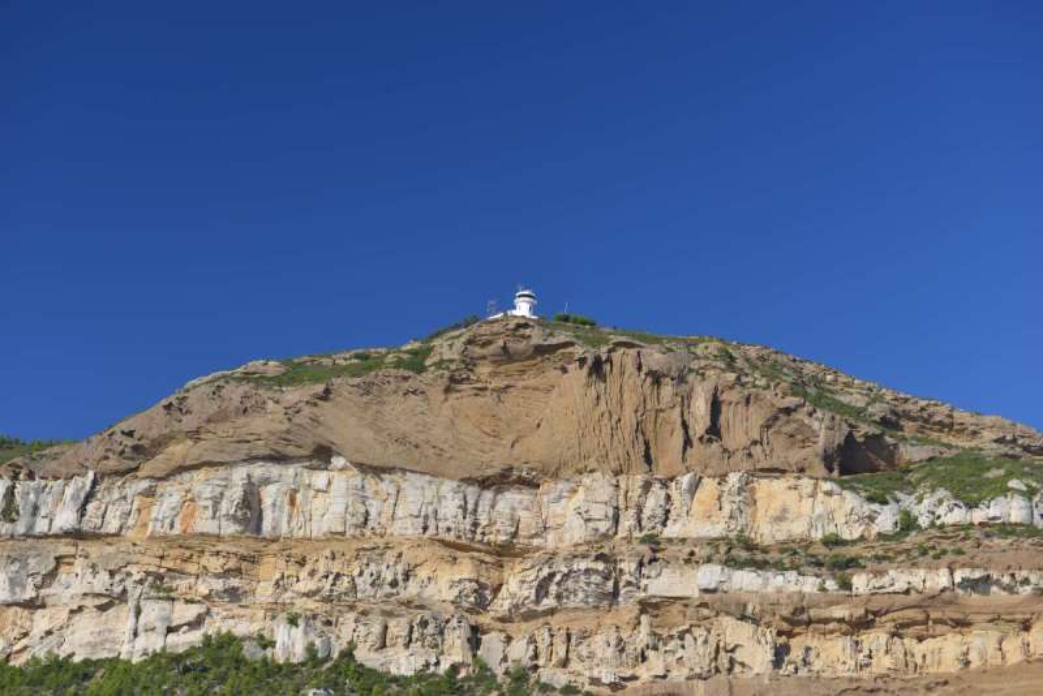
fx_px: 2029
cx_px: 522
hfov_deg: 28.8
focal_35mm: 70
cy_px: 348
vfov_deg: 19.5
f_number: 7.1
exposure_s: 1/200
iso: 125
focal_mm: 70
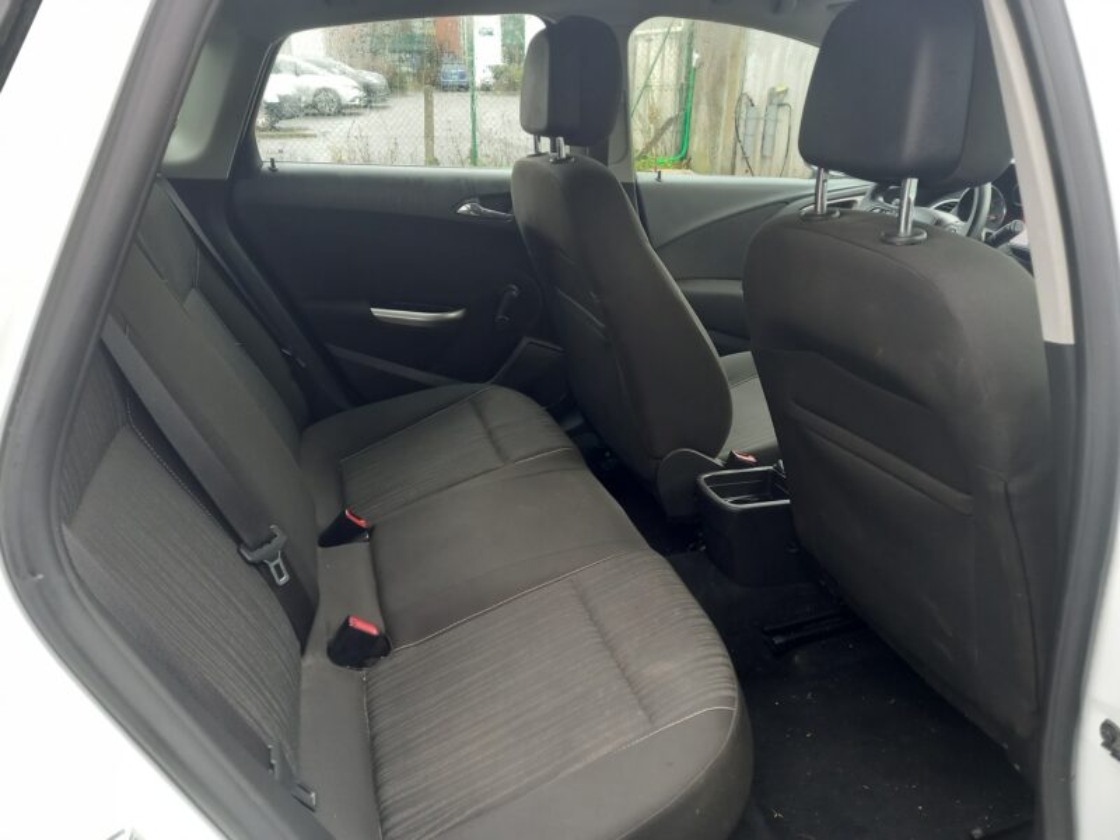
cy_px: 420
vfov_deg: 54.9
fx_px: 809
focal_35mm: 25
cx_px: 560
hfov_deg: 69.4
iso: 200
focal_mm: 4.6
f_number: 2
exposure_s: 1/33
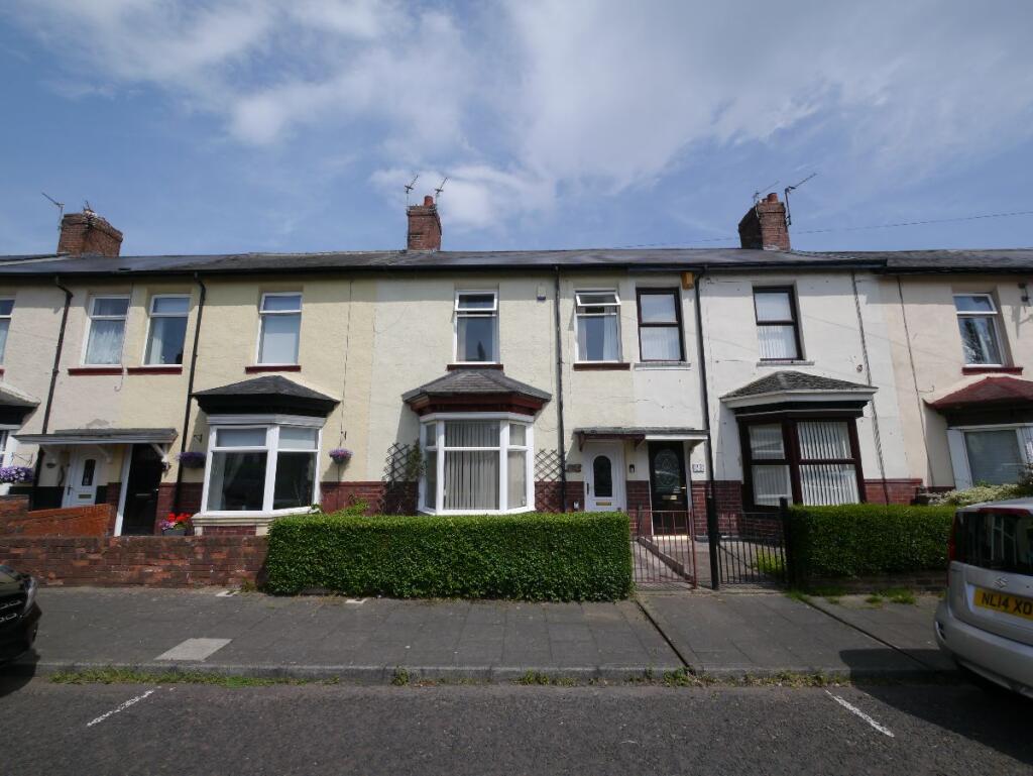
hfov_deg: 102.0
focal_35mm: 14
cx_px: 516
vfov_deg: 85.7
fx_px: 418
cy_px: 388
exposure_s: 1/400
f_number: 9
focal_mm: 7
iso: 160
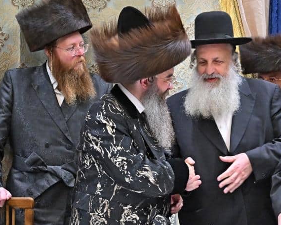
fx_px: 1572
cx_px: 195
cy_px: 110
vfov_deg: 8.2
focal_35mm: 189
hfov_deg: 10.2
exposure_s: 1/200
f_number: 4
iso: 1600
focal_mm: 75
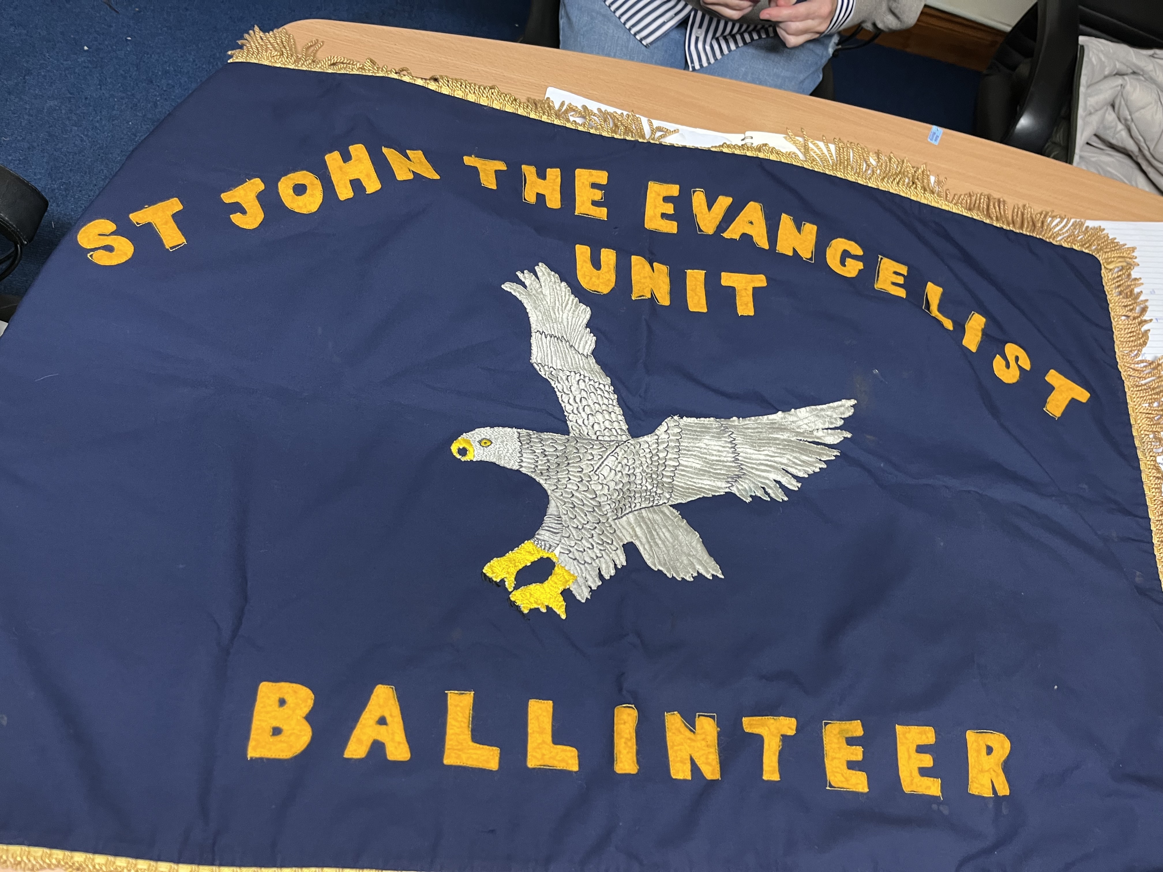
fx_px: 874
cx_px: 582
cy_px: 436
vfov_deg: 53.1
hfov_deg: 67.3
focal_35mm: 26
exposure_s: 1/50
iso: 160
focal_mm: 5.1
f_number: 1.6
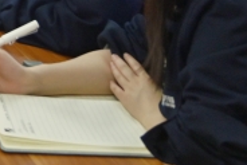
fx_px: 1167
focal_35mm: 170
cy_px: -260
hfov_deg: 10.5
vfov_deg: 7.5
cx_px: -328
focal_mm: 29
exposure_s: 1/250
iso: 400
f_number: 4
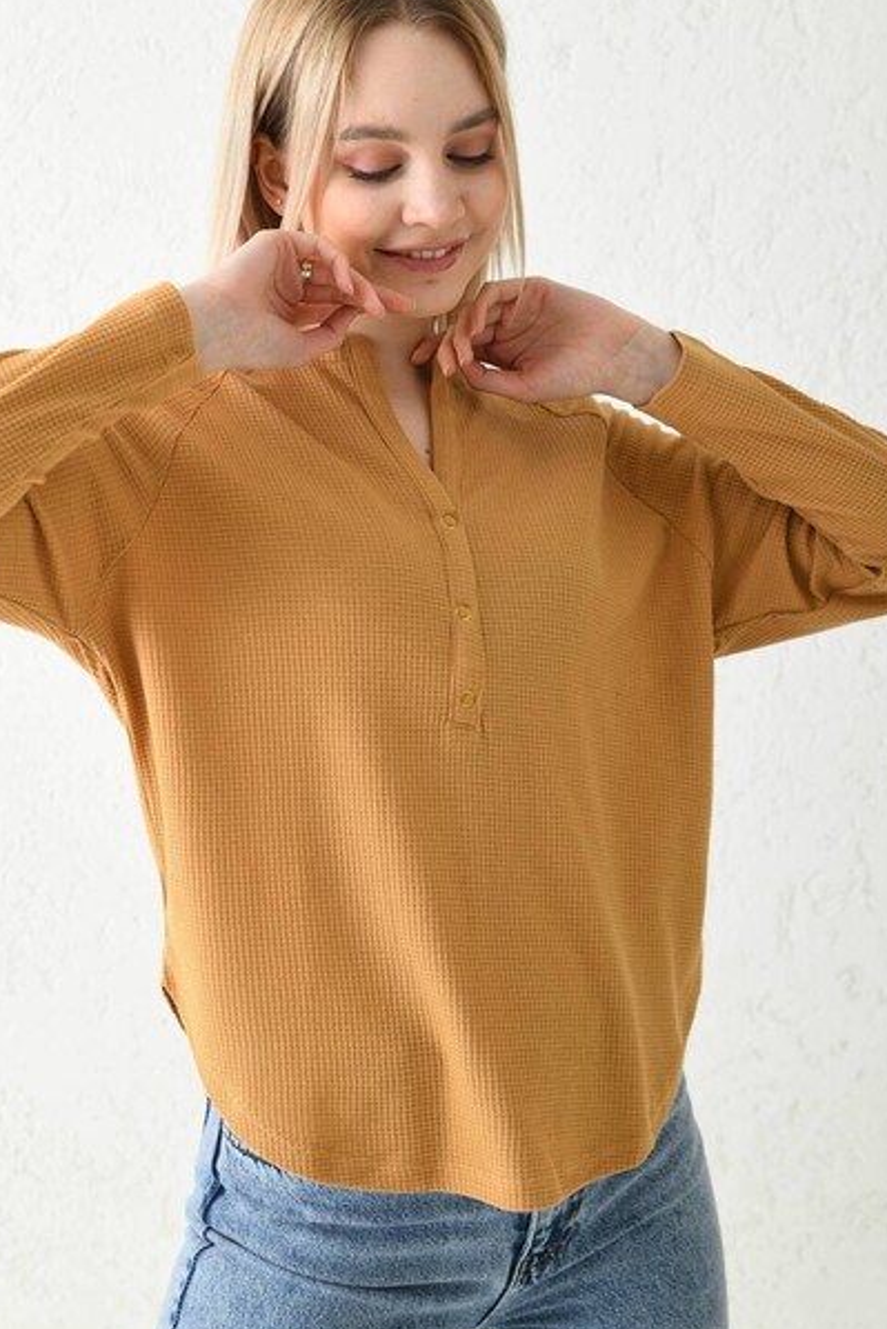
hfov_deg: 19.7
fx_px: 2548
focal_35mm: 69
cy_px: 556
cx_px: 422
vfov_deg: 29.2
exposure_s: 1/160
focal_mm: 55
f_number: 5.6
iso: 100
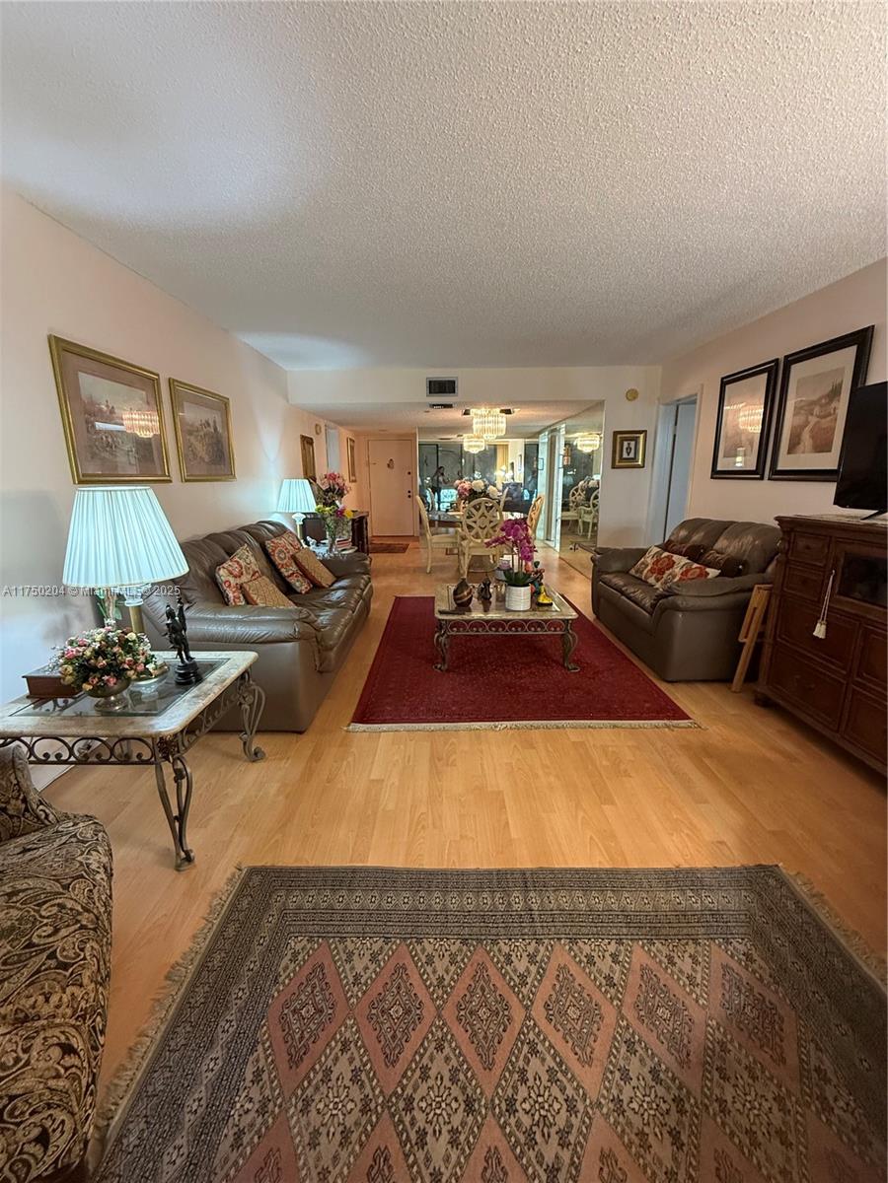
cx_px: 444
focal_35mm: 14
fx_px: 479
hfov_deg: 85.7
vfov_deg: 102.1
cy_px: 592
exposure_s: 1/60
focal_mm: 2.22
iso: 500
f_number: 2.2
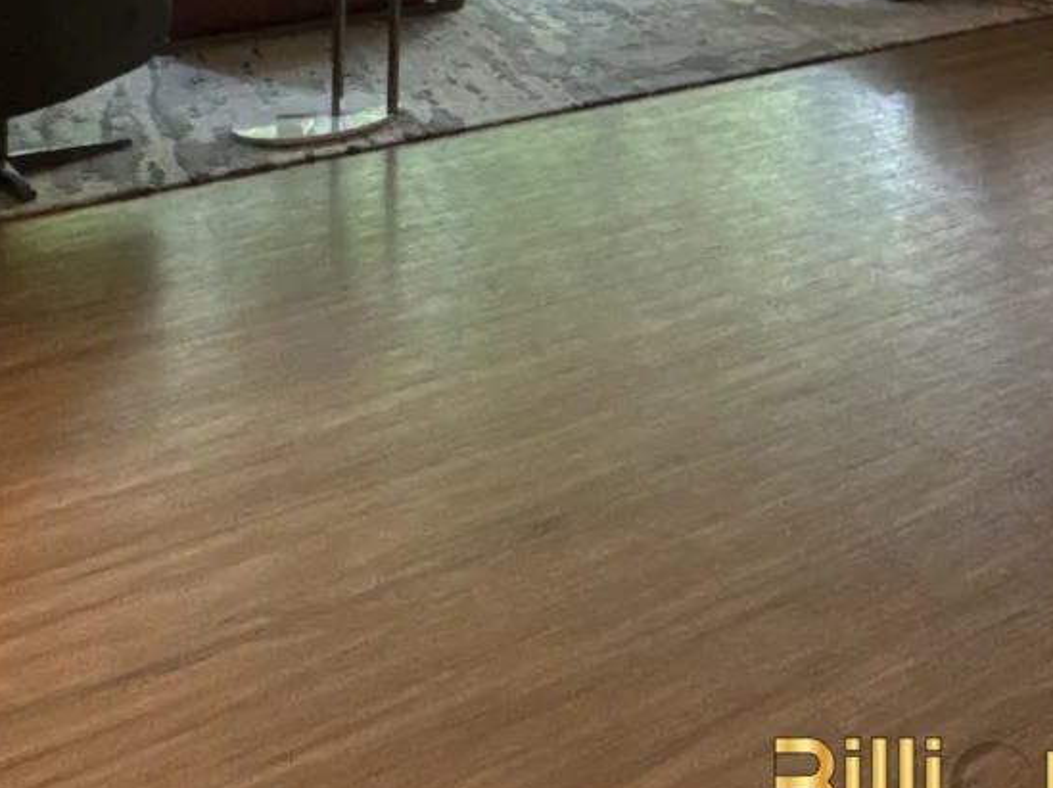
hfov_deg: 32.4
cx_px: 1252
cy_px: -414
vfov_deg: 23.4
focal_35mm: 49
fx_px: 1490
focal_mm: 2.22
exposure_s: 1/100
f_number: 2.2
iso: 320
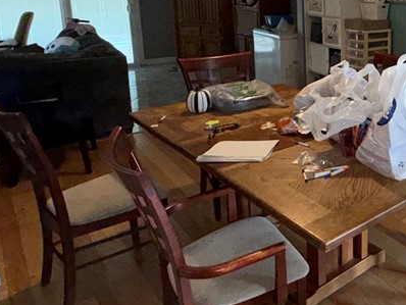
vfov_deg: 38.1
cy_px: 58
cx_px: 436
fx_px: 422
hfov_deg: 41.9
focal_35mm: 36
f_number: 2.2
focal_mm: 2.22
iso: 250
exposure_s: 1/60
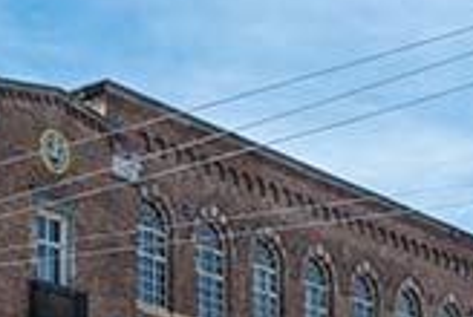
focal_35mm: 113
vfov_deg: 11.7
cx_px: 14
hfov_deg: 17.7
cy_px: 465
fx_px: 1487
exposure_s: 1/1000
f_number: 6.7
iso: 250
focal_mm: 32
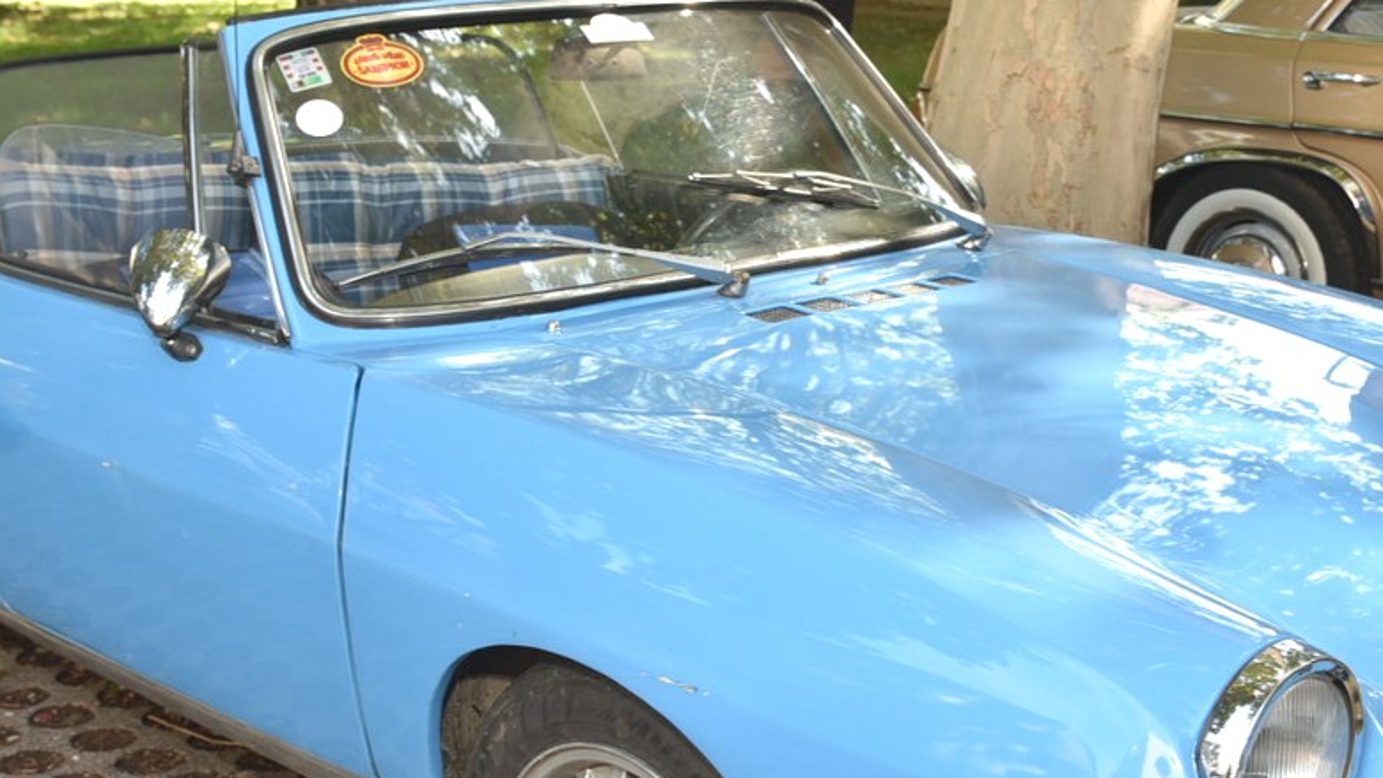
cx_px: 734
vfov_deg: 20.7
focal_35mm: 58
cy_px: 445
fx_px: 2127
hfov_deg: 36.0
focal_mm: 32
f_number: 5.6
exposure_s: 1/160
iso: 400
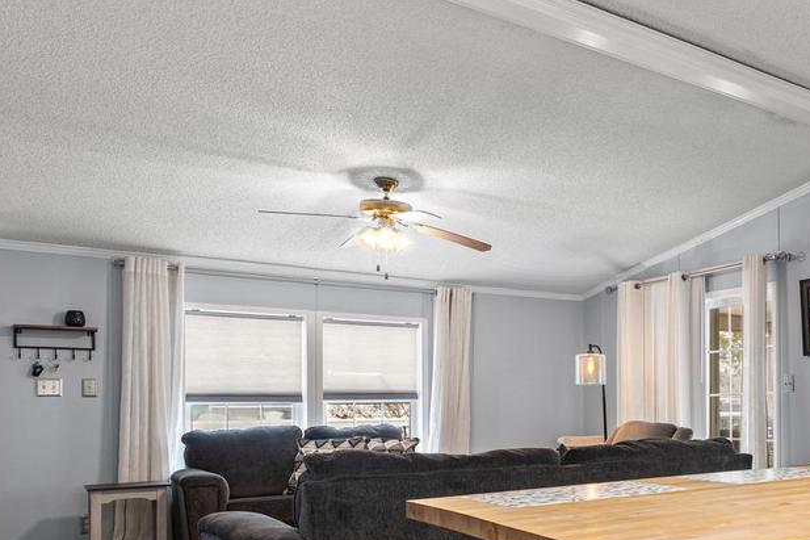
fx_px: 787
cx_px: 807
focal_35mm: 35
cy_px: 386
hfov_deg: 45.9
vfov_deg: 37.2
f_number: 6.3
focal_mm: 10
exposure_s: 1/1.67
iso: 200
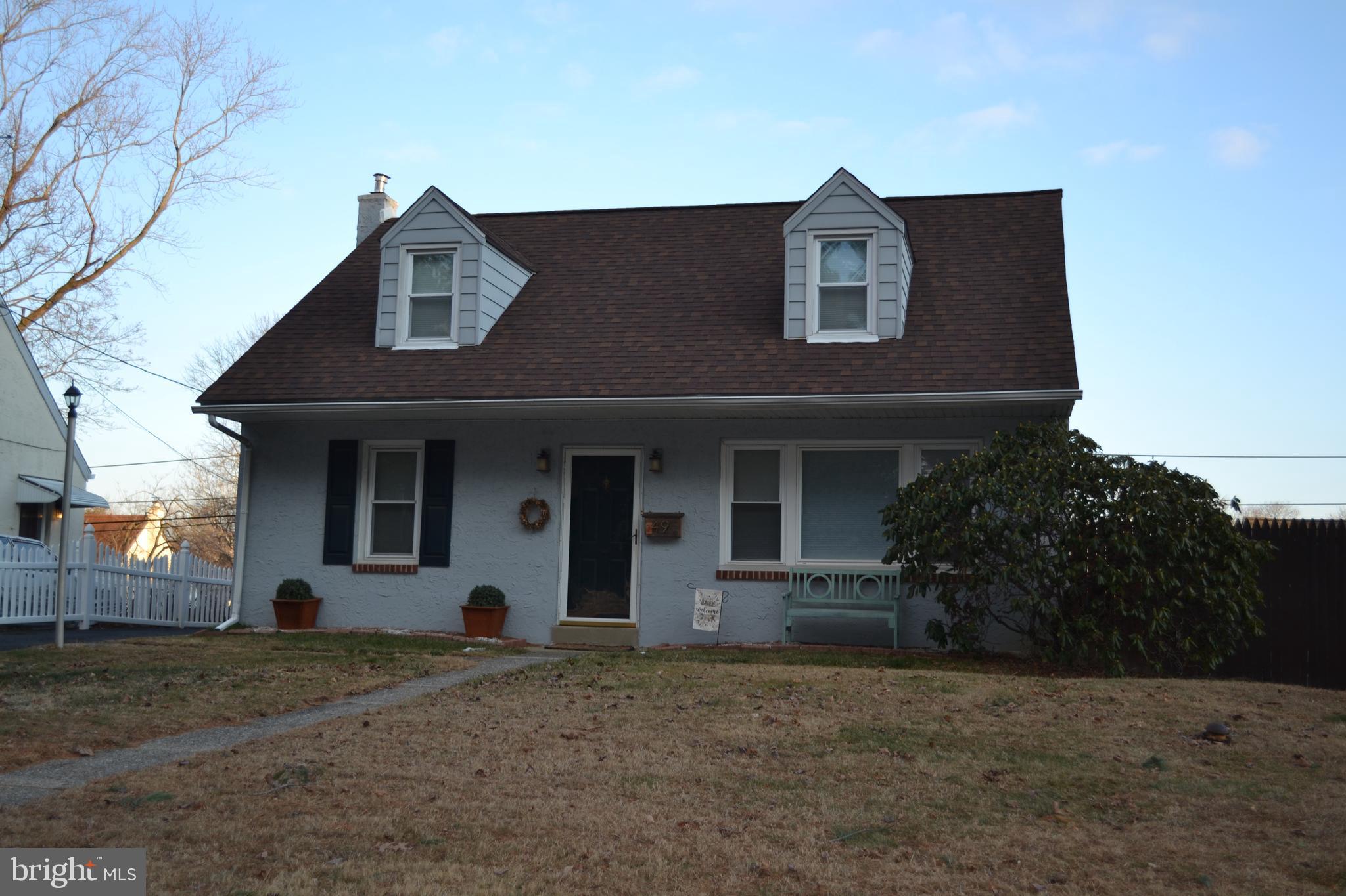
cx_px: 673
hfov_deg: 49.6
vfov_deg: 34.2
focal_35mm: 39
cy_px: 448
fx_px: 1458
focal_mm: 26
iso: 100
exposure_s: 1/160
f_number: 4.2
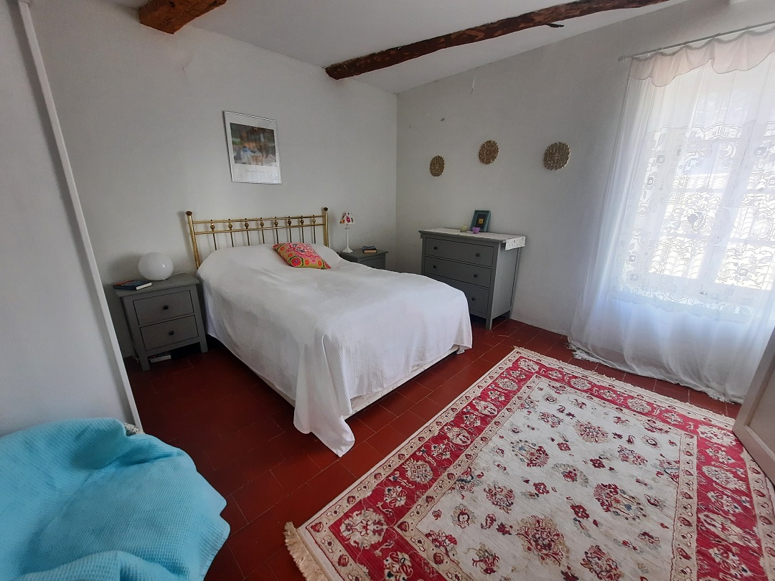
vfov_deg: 89.9
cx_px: 388
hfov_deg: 106.2
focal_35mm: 13
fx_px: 291
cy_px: 290
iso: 80
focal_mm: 1.74
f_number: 2.2
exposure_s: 1/50
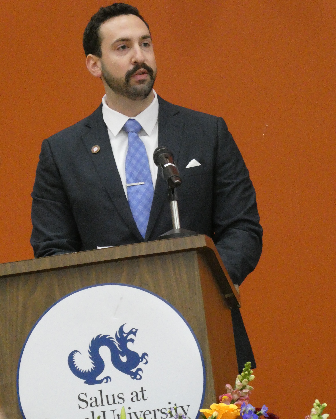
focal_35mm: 158
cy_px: 220
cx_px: 167
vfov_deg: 12.2
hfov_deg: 9.8
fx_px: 1964
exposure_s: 1/40
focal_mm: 27.1
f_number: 5.4
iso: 1600
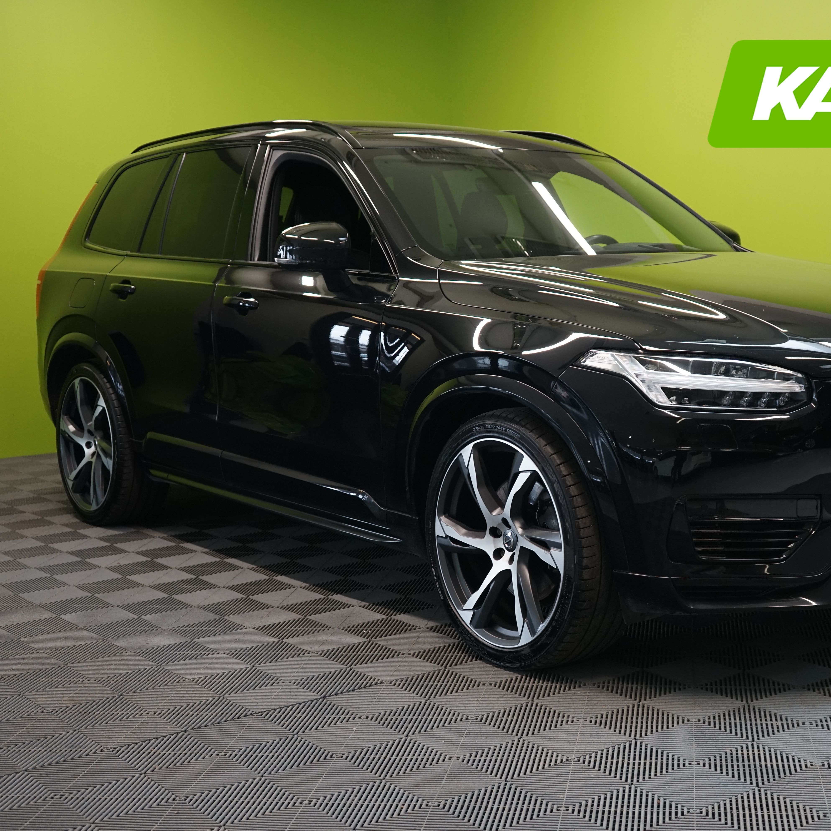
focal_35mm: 50
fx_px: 1358
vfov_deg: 34.0
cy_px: 418
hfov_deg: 33.7
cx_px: 550
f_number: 4.5
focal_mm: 39
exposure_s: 1/30
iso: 800
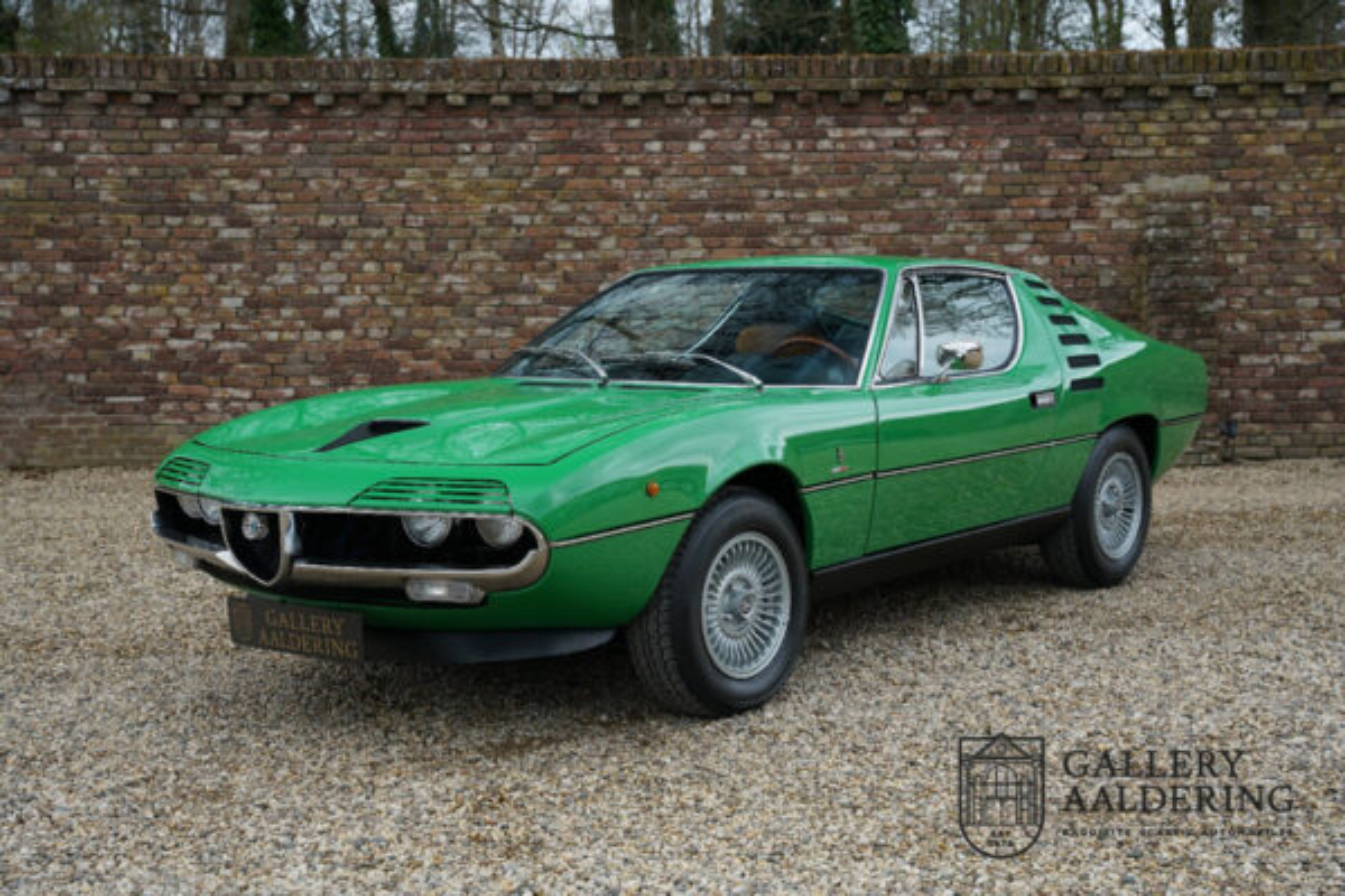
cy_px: 448
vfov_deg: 27.5
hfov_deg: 40.3
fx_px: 1834
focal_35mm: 49
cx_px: 672
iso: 125
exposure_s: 1/60
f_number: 5.6
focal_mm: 49.1
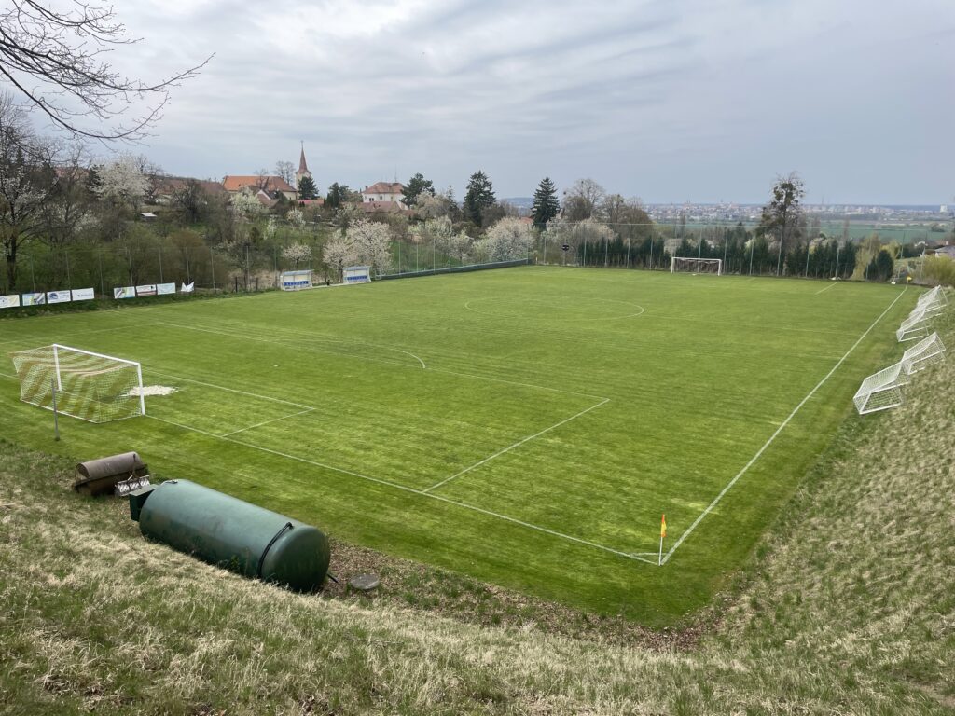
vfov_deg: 53.1
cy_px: 358
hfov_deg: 67.3
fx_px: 717
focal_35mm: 26
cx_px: 478
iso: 32
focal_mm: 4.2
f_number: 1.6
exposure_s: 1/2451
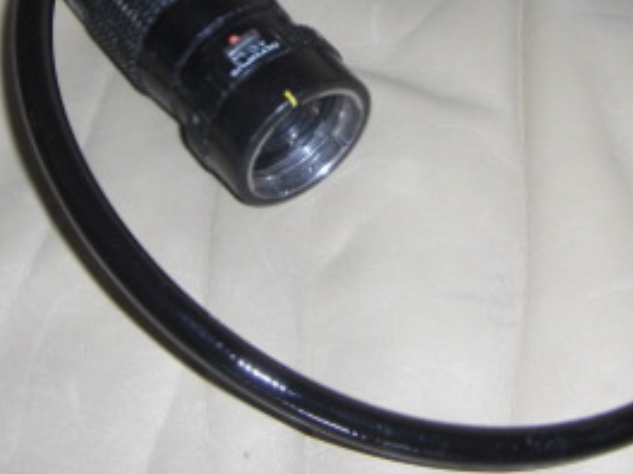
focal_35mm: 68
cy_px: 57
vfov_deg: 21.2
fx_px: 1243
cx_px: 496
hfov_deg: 28.0
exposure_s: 1/60
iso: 100
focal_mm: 4.9
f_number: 2.6
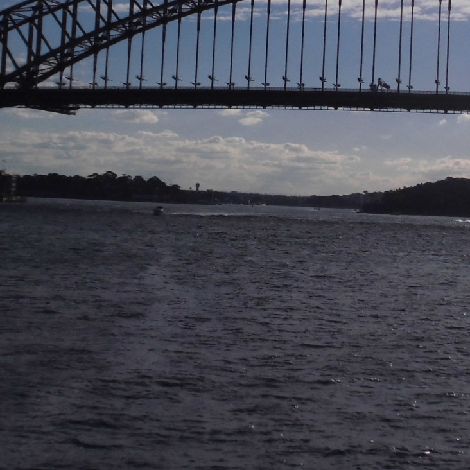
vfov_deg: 18.3
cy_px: 91
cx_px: 326
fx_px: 1444
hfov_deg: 18.4
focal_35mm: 94
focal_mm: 6.9
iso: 64
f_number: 9.8
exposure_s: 1/500
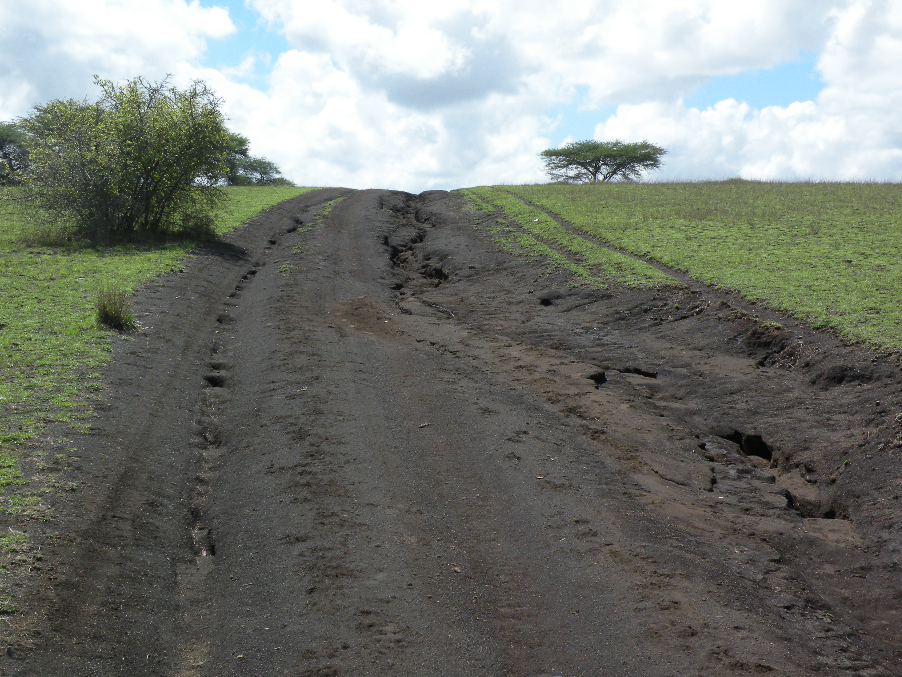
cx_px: 451
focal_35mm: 56
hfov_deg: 34.3
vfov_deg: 26.1
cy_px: 338
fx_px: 1459
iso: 64
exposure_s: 1/326
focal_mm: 9.8
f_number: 7.1
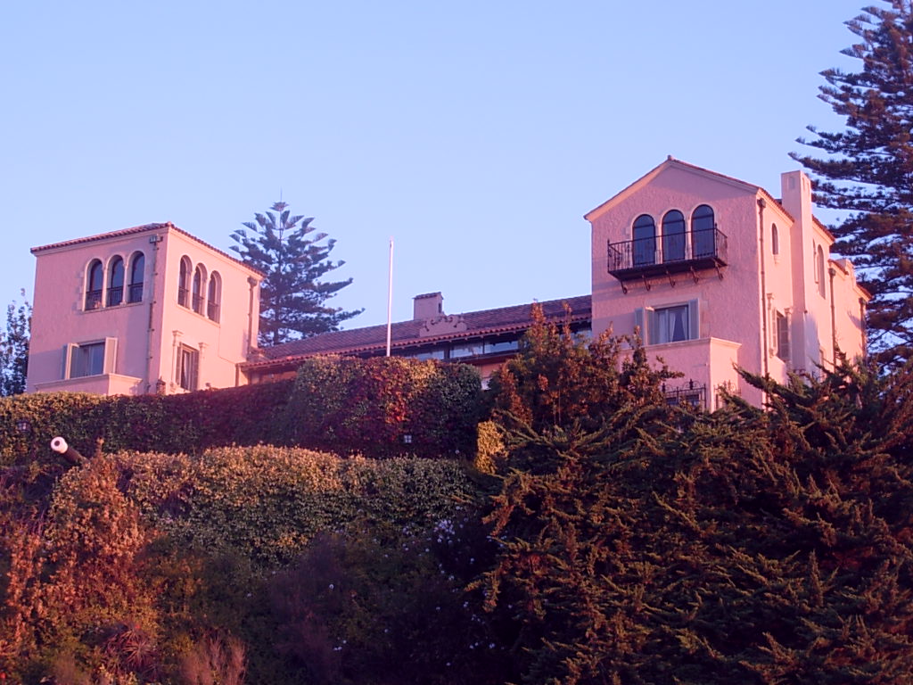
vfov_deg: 19.4
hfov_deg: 25.7
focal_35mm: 76
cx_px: 456
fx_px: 2005
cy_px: 342
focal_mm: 12.5
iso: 50
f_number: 3.6
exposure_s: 1/83
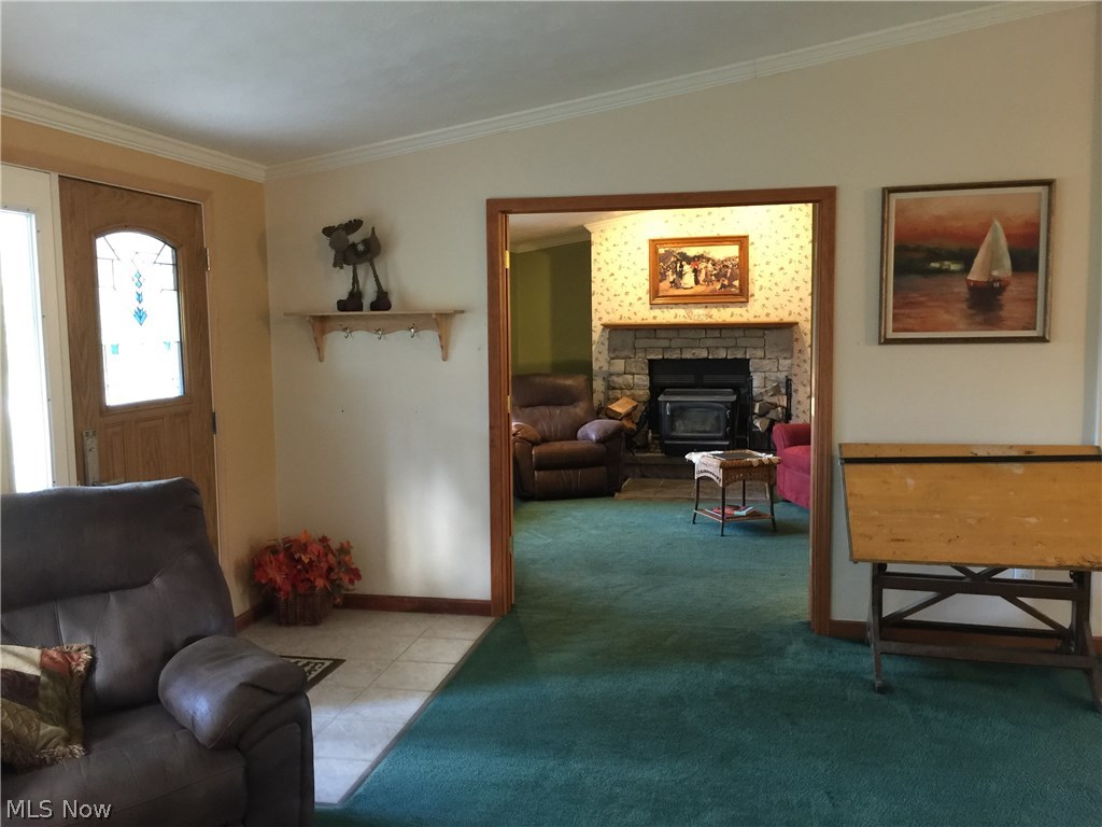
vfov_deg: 48.2
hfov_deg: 61.7
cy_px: 414
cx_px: 551
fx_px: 923
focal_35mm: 29
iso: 100
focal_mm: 4.15
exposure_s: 1/8
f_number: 2.2
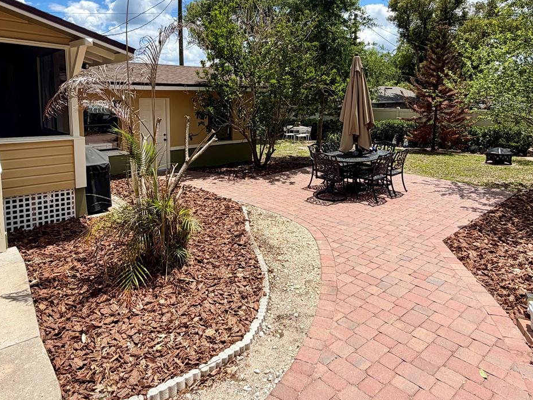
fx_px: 370
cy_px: 131
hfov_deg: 71.6
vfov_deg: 55.6
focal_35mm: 24
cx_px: 262
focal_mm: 2.22
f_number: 2.2
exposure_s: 1/1087
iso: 20
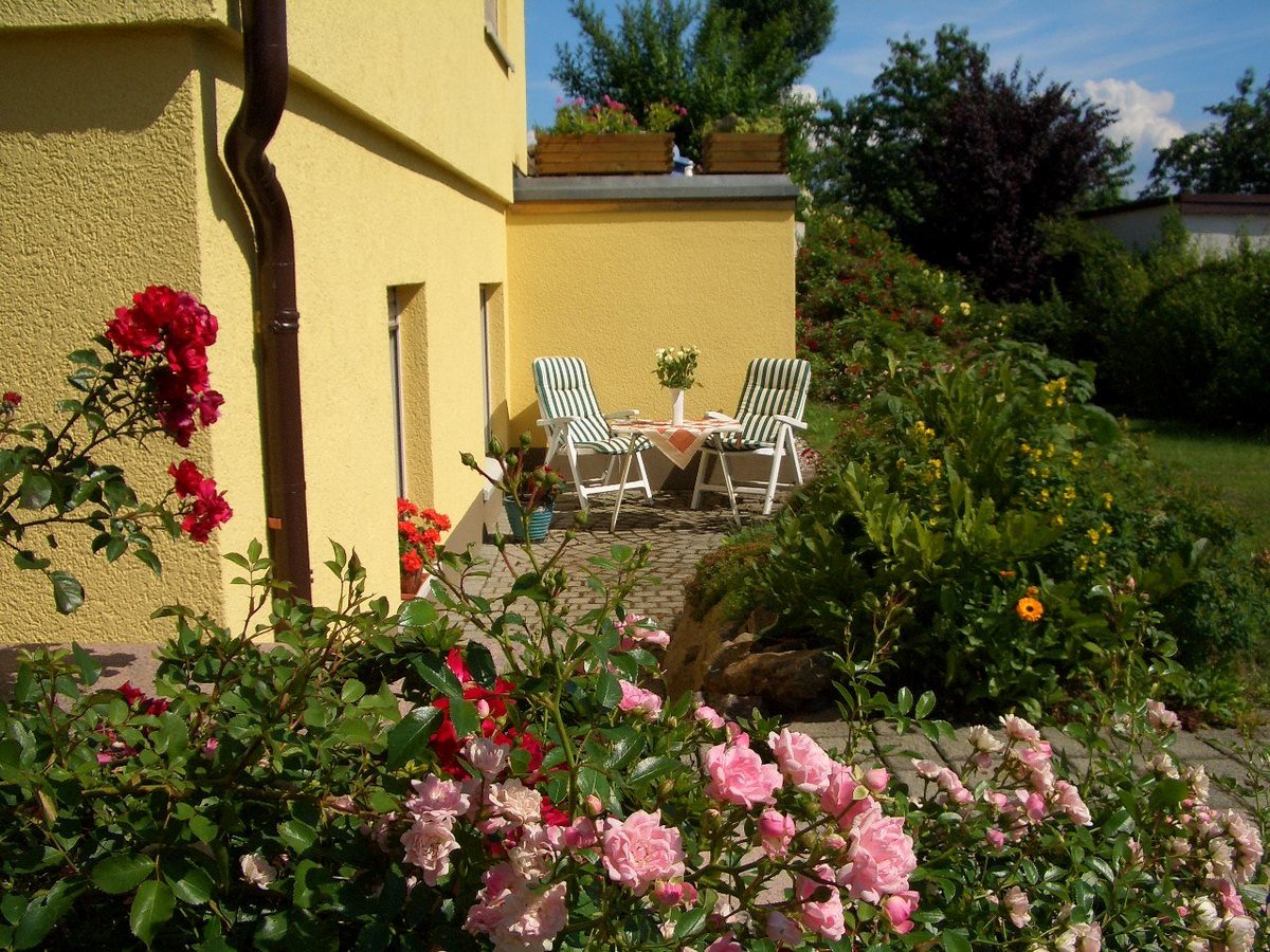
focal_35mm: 35
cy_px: 476
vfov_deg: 40.7
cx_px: 635
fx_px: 1284
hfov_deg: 52.6
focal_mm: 5.8
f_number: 4.3
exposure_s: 1/1000
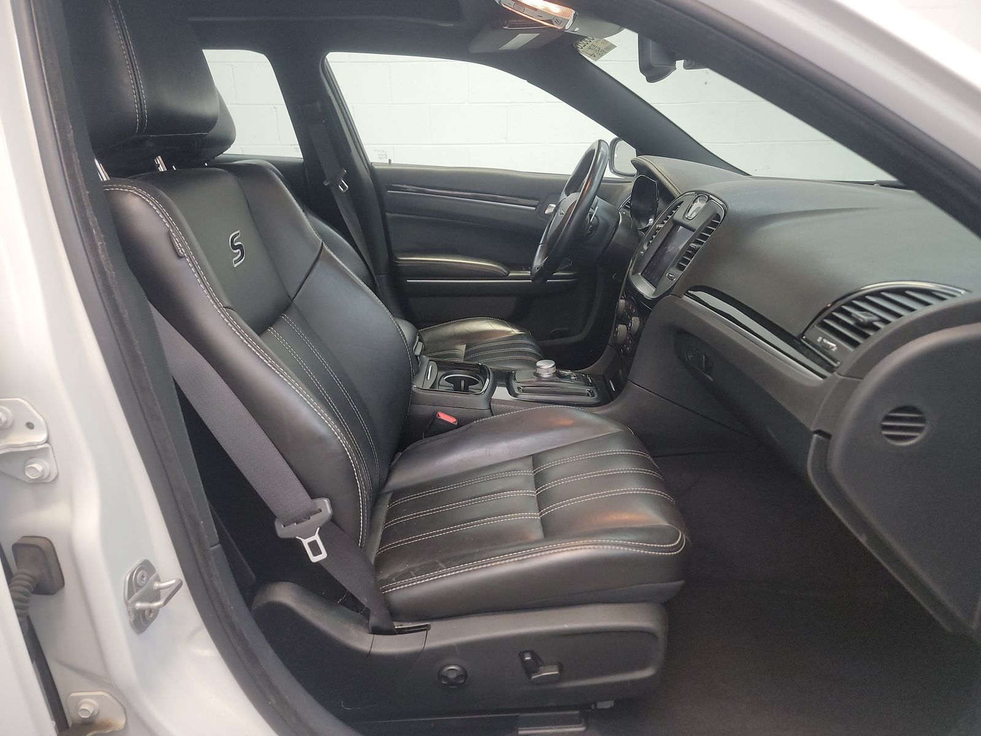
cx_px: 490
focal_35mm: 24
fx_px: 680
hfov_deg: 71.6
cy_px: 368
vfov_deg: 56.8
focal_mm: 6.7
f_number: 1.8
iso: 368
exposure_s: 1/59
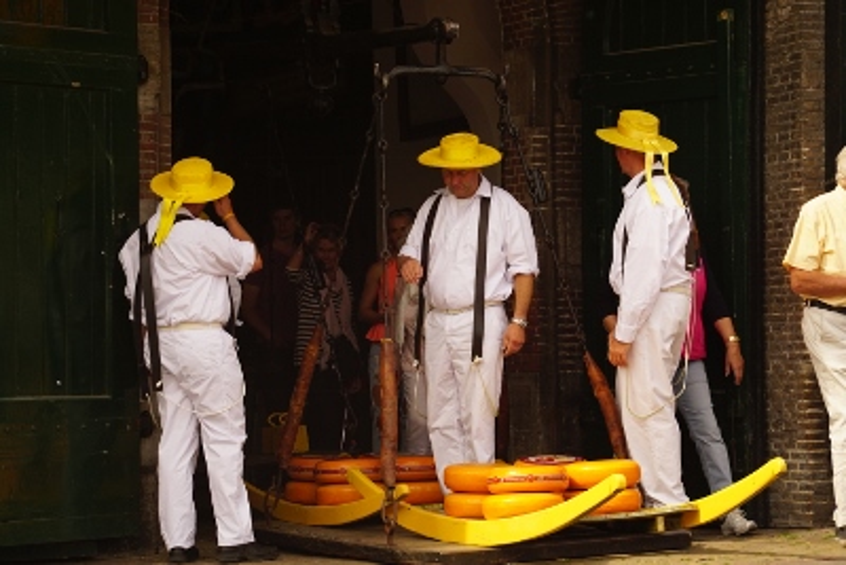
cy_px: 282
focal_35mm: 112
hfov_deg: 18.2
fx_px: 2645
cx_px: 423
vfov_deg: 12.2
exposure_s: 1/160
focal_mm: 75
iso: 100
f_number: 7.1
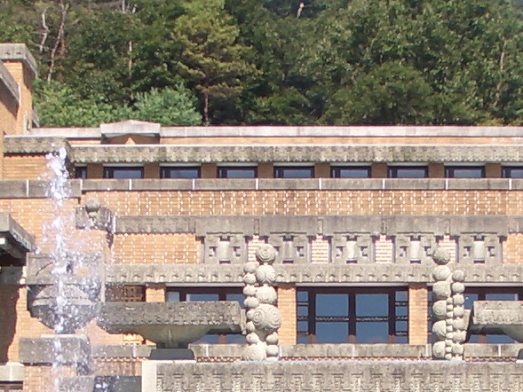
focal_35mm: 152
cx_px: 334
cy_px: 427
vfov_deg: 9.7
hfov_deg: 13.0
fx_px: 2297
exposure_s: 1/250
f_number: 4.3
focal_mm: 5.8
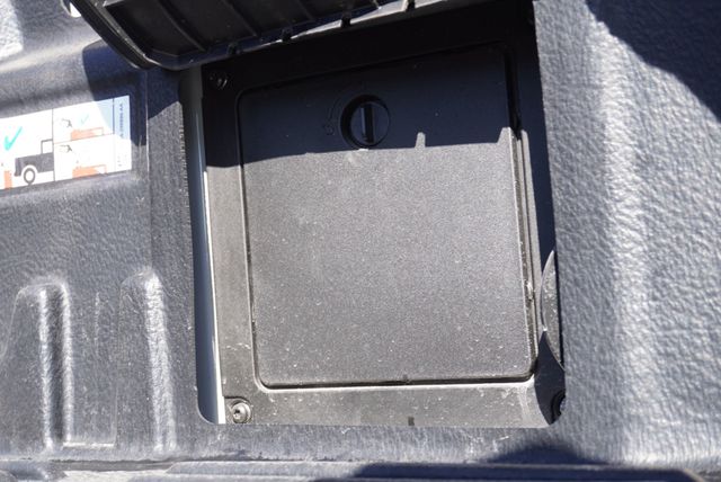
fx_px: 962
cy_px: 241
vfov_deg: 28.1
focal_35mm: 48
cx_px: 360
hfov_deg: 41.1
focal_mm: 32
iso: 100
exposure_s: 1/100
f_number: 6.3
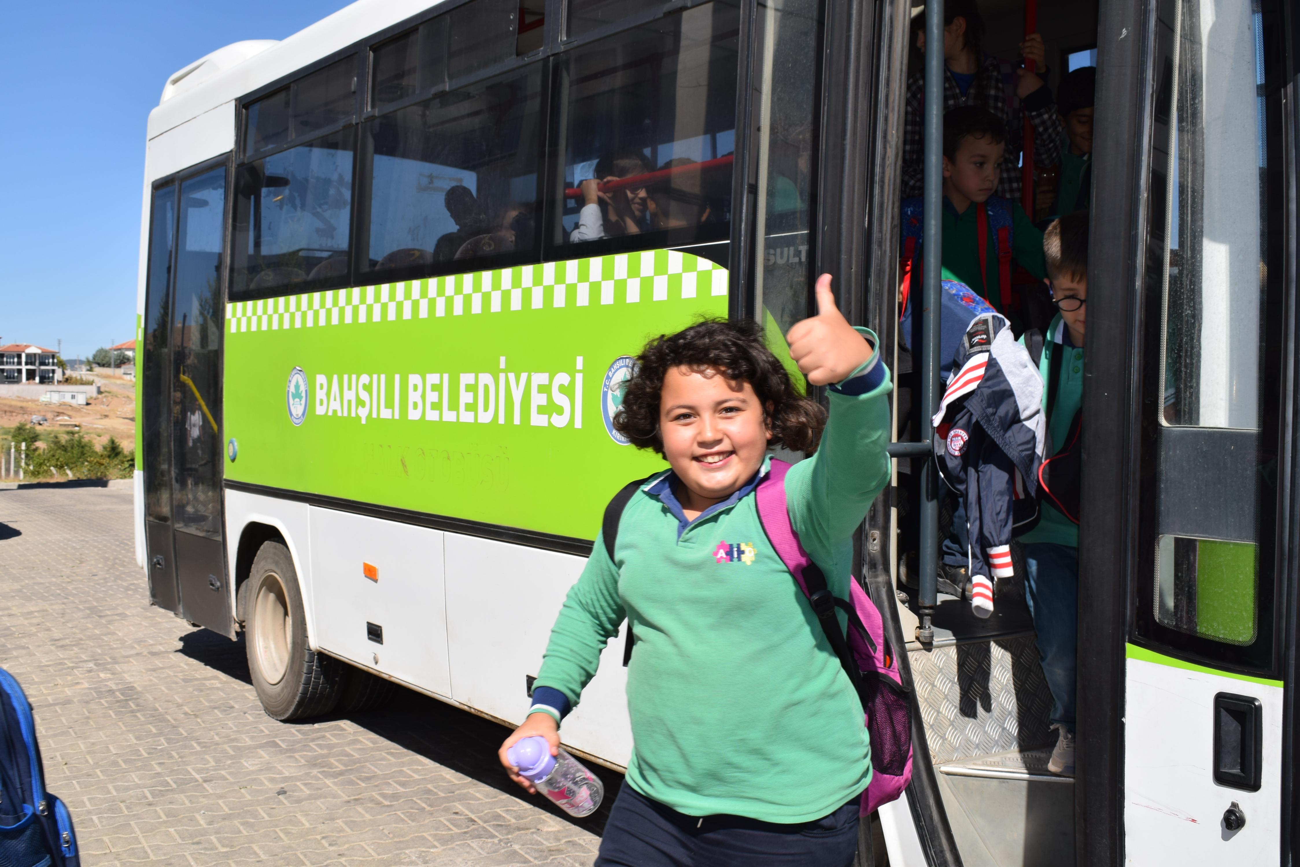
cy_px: 434
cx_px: 650
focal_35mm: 42
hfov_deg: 46.4
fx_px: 1517
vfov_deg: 31.9
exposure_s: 1/200
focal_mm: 28
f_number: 14
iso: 100
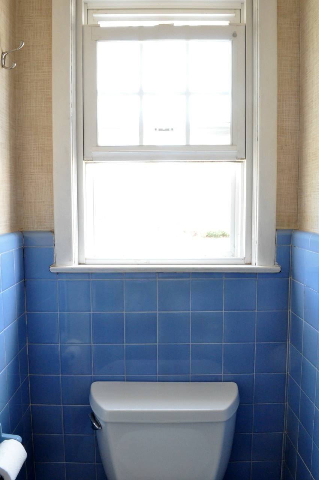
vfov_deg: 67.4
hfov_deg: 47.8
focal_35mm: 27
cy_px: 240
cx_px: 160
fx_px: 360
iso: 2000
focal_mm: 18
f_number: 16
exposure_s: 1/10
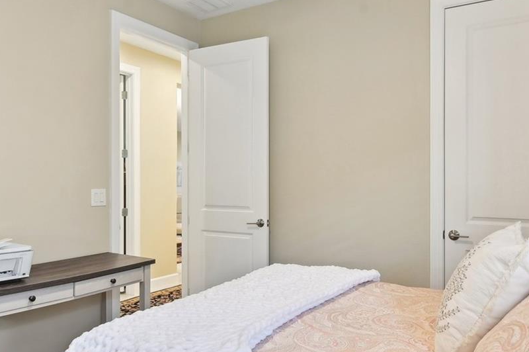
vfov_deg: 46.3
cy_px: 179
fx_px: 411
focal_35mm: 28
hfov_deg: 65.5
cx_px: 261
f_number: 8
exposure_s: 1/13
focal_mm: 14
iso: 400
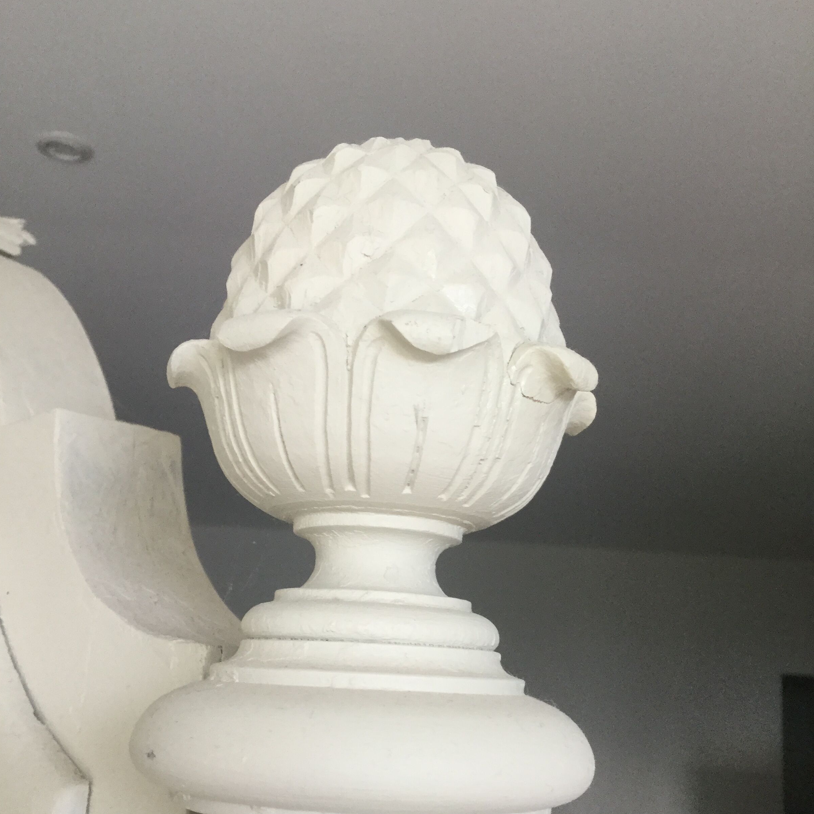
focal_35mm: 37
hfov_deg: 44.9
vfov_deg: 44.8
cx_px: 403
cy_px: 468
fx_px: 984
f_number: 2.4
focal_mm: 3.3
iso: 40
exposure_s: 1/33
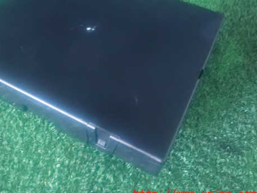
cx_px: 92
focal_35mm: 39
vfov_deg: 36.6
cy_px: 76
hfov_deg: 47.3
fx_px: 289
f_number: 2.3
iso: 1600
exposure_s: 1/20
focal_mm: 5.5
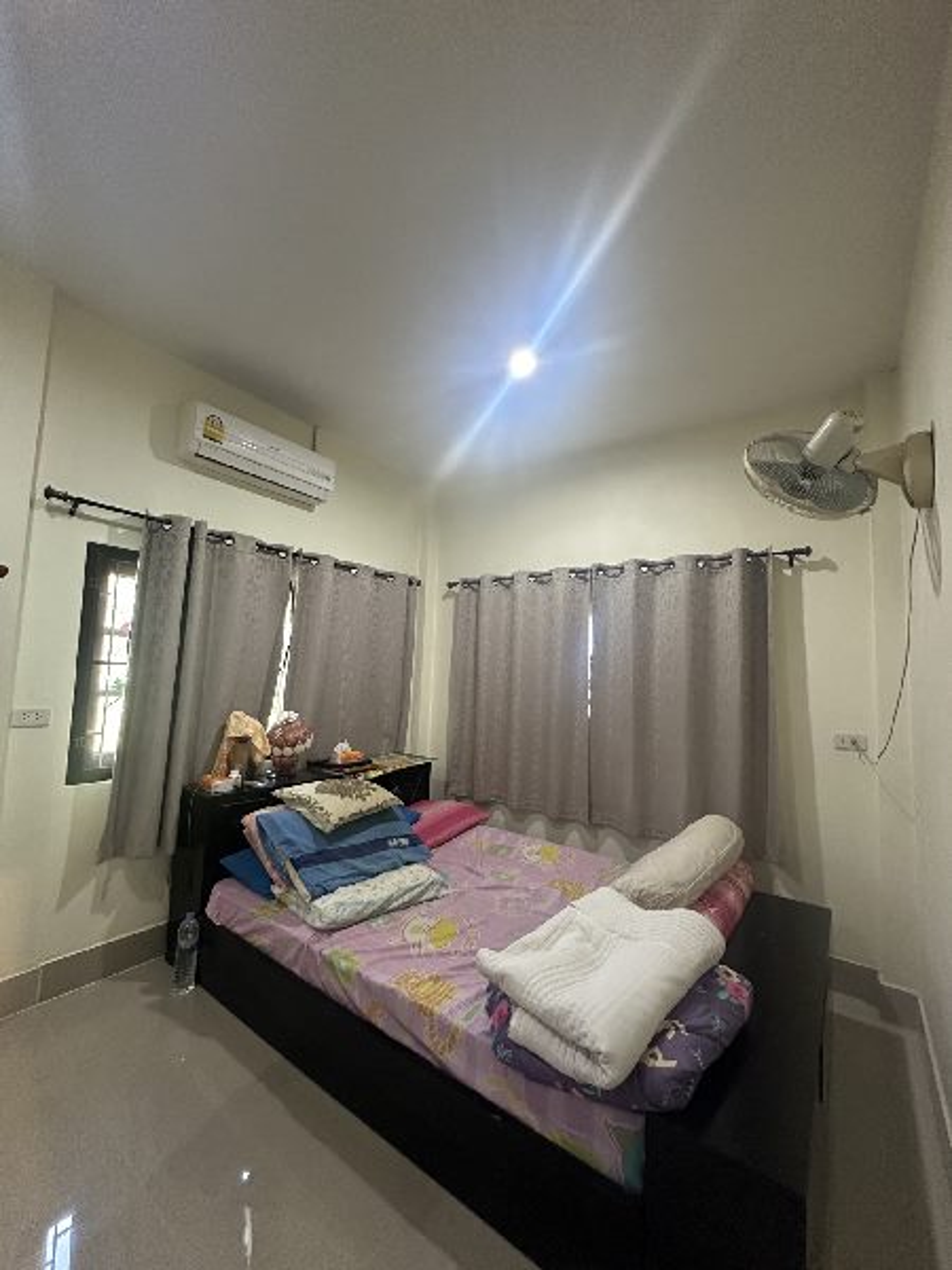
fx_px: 513
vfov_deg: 102.1
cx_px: 476
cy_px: 635
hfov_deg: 85.7
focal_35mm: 14
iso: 500
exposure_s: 1/50
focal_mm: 2.22
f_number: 2.2
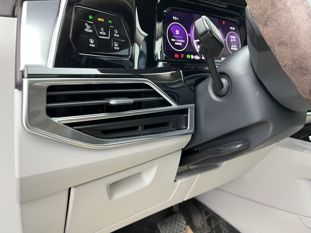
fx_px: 234
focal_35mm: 26
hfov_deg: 67.3
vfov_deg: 53.1
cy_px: 116
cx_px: 156
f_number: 1.5
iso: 125
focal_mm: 5.7
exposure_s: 1/50
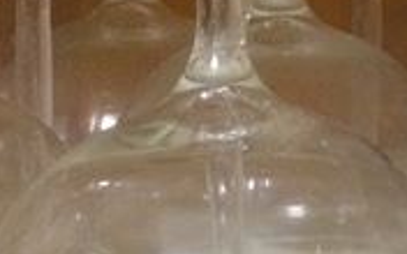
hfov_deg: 11.6
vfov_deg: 7.9
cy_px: -103
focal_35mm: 163
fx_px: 1808
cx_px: 800
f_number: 2.2
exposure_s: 1/30
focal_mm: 4.12
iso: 250
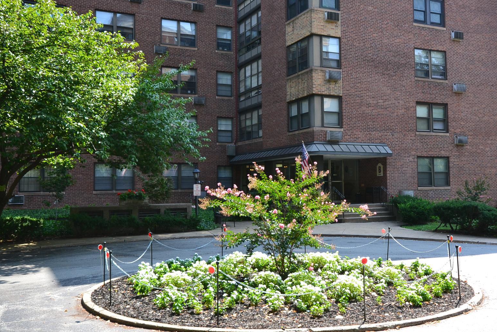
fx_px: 552
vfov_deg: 33.4
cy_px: 154
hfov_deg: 48.2
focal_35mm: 40
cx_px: 294
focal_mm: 20
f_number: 9
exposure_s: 1/160
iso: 400
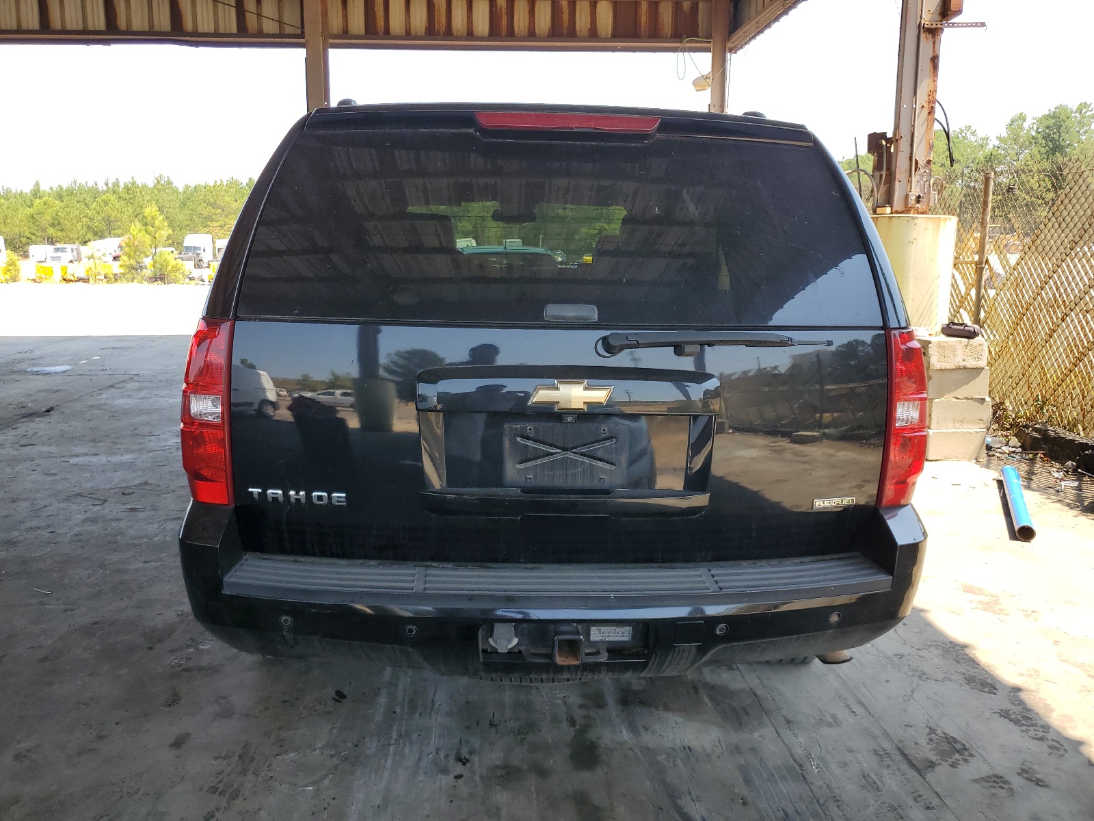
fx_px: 822
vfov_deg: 53.1
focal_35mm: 26
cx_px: 547
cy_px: 410
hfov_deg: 67.3
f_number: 1.5
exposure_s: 1/500
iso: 50
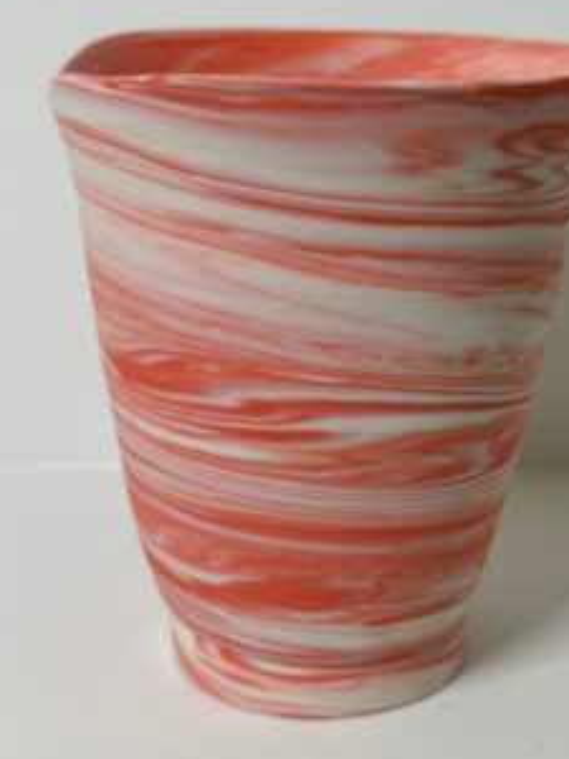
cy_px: 352
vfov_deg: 30.3
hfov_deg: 22.9
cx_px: 316
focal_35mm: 64
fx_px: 1403
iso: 80
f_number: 1.78
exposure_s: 1/143
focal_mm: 6.86
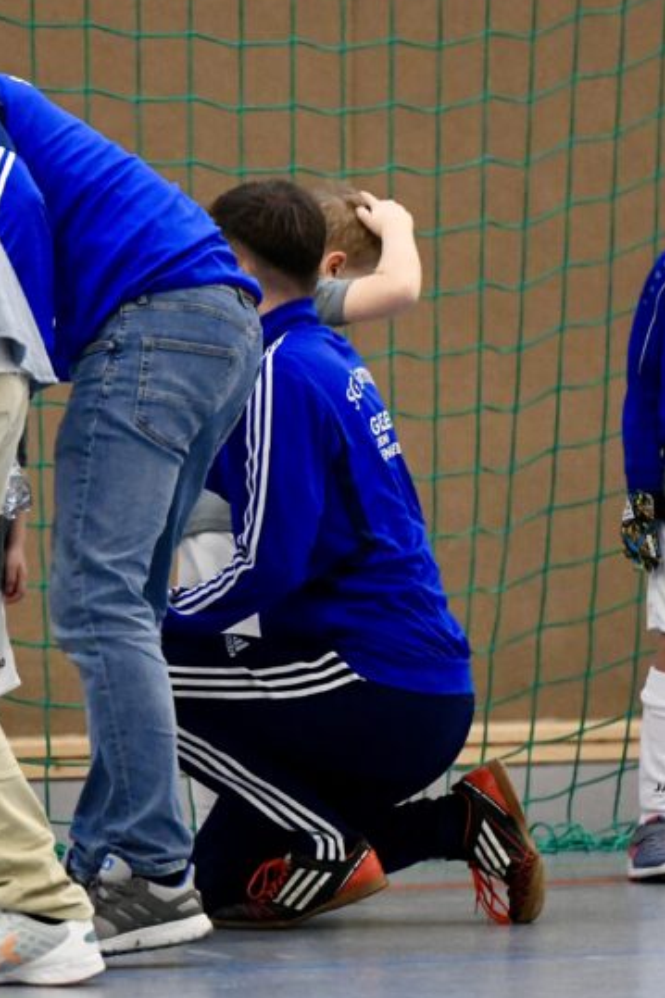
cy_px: 514
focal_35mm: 380
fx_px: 10535
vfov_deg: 5.4
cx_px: 109
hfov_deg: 3.6
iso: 8000
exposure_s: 1/1250
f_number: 2.8
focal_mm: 200
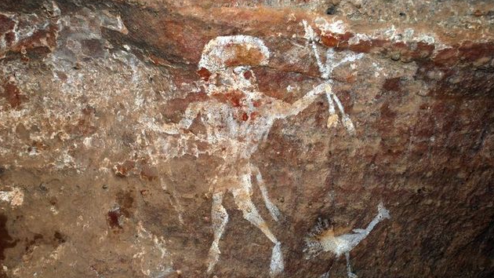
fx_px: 838
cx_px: 246
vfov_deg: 18.8
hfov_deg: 32.8
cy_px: 139
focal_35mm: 64
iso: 200
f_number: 4.5
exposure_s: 1/60
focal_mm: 40
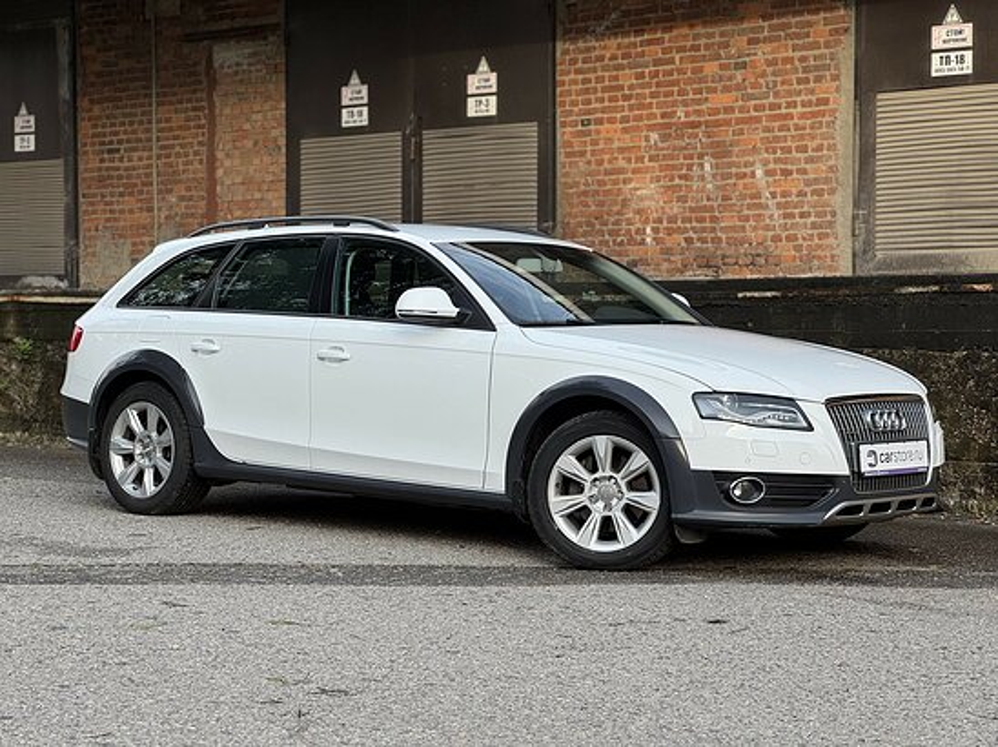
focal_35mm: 77
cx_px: 499
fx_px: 2218
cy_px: 374
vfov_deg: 19.1
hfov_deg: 25.4
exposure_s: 1/217
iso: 25
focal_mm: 9
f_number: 2.8
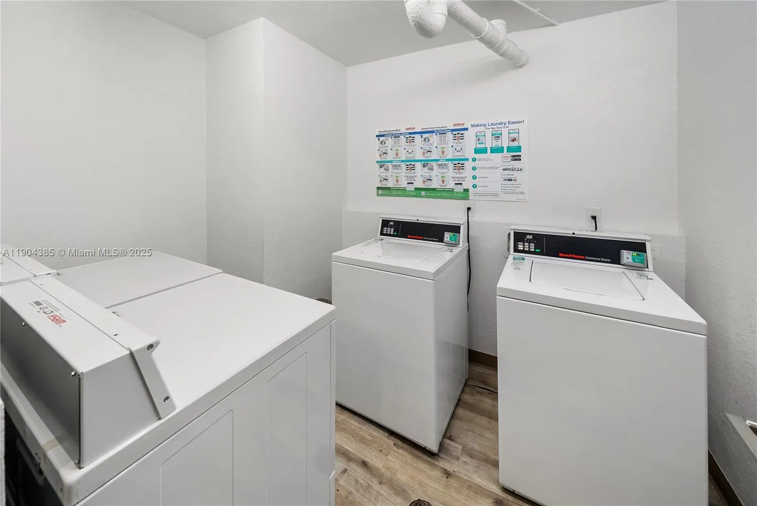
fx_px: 252
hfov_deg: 112.6
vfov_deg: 90.1
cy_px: 253
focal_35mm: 12
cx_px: 378
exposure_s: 1/13
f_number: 6.3
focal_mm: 12
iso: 400
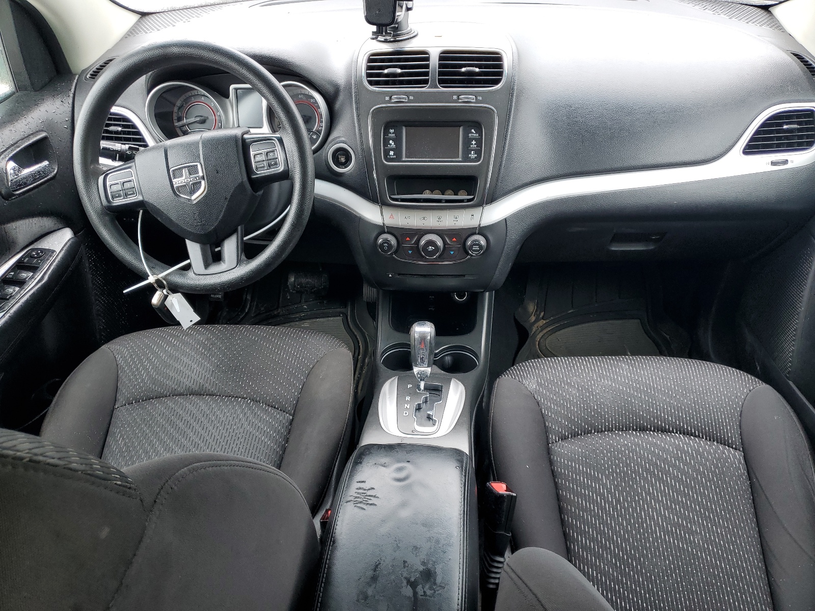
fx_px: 612
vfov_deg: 53.1
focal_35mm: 26
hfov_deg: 67.3
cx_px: 408
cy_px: 306
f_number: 1.5
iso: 50
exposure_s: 1/60.2
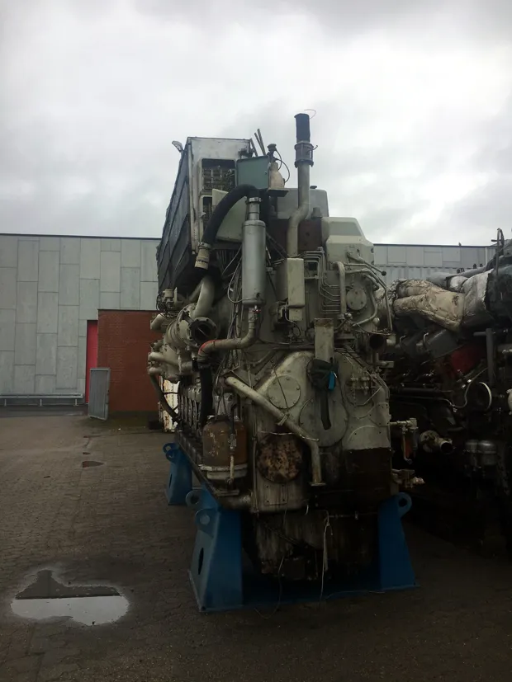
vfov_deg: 61.7
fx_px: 572
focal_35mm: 29
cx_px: 256
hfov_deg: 48.2
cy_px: 341
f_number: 2.2
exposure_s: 1/718
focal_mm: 4.15
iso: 25
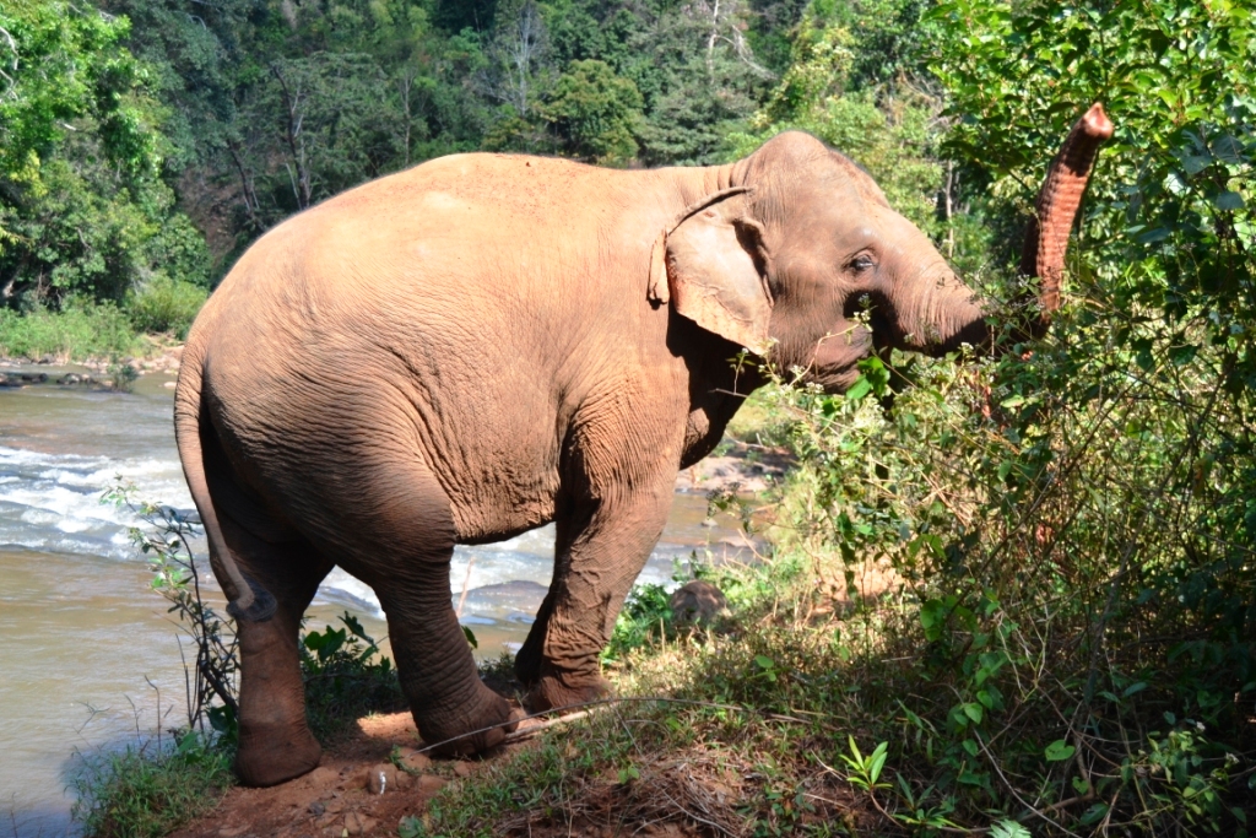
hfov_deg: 41.1
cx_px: 628
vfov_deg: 28.1
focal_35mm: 48
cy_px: 419
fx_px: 1675
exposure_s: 1/160
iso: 100
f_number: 5.6
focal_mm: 32
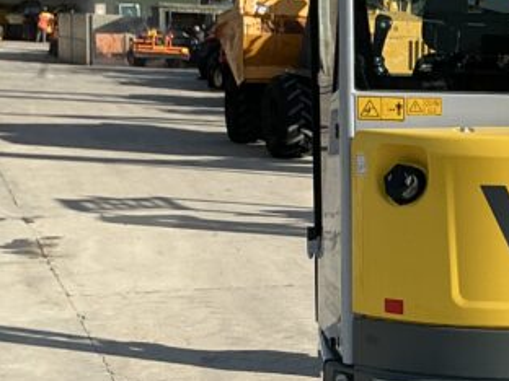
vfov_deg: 16.0
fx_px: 1353
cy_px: 246
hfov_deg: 19.9
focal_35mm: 92
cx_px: 625
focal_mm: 3
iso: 25
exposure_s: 1/1534
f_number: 1.8
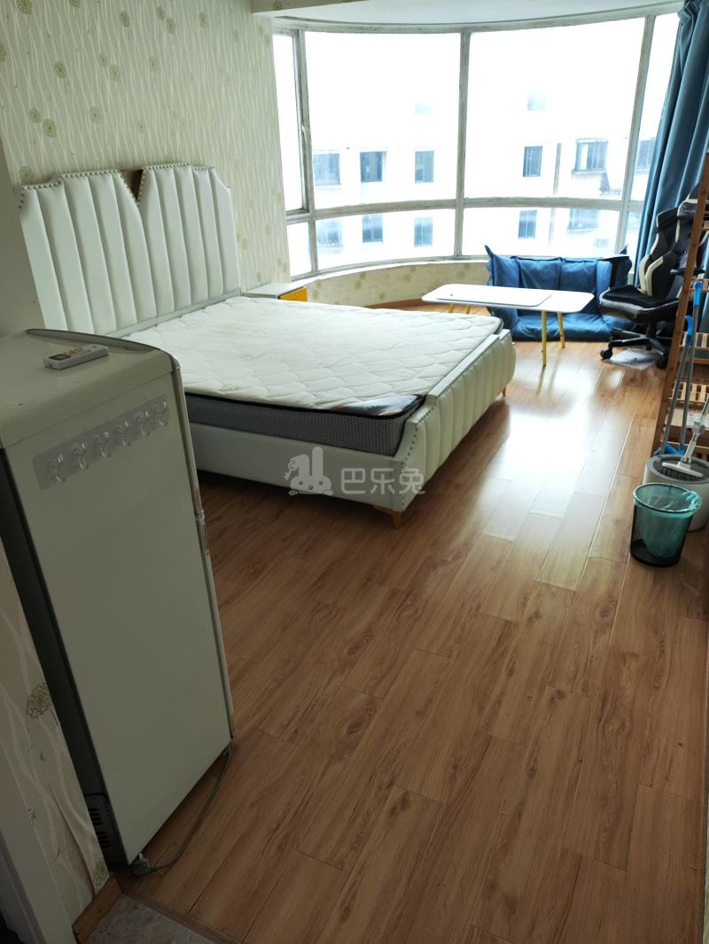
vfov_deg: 71.6
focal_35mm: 24
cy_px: 472
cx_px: 354
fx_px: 655
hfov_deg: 56.9
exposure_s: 1/100
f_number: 1.8
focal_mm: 4.68
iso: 50
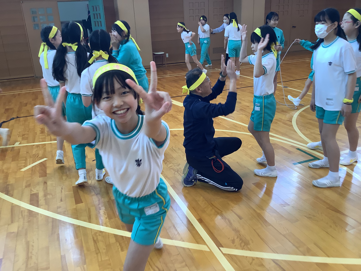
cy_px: 136
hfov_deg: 58.4
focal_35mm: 31
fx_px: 323
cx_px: 180
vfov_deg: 45.4
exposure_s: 1/100
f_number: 2.4
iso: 80
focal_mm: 3.3
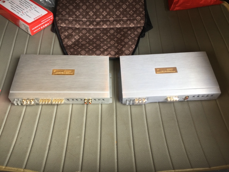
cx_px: 114
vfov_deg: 48.2
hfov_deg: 61.7
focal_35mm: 29
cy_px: 86
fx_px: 192
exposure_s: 1/50
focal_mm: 4.15
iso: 32
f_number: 2.2
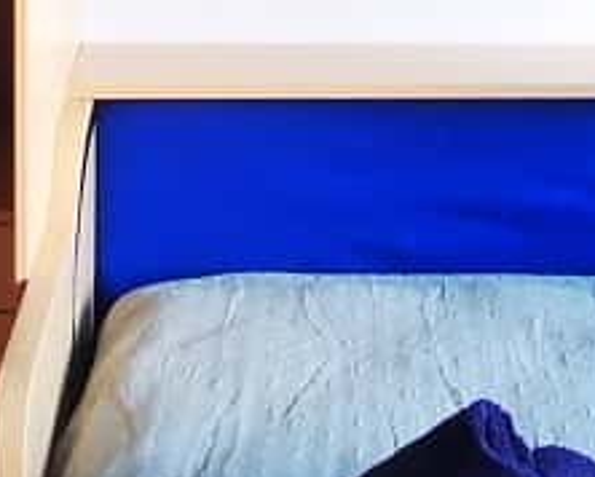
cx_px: 244
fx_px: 1586
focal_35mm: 90
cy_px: -238
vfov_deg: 15.7
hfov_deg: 21.2
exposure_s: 1/24
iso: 400
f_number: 2.2
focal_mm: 2.35
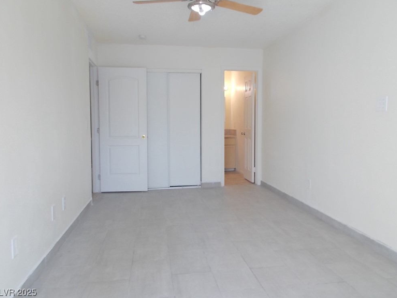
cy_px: 147
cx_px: 202
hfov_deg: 65.3
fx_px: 310
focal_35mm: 27
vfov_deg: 51.4
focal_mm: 4.6
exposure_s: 1/25
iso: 80
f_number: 3.2
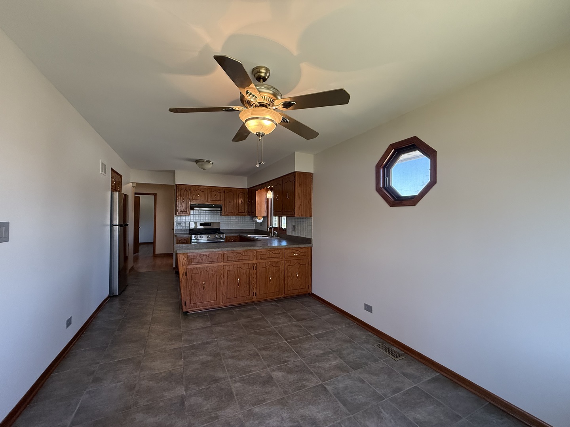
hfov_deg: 102.1
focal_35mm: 14
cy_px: 214
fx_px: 231
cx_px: 285
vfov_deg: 85.7
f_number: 2.2
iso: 320
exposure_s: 1/120
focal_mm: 2.22
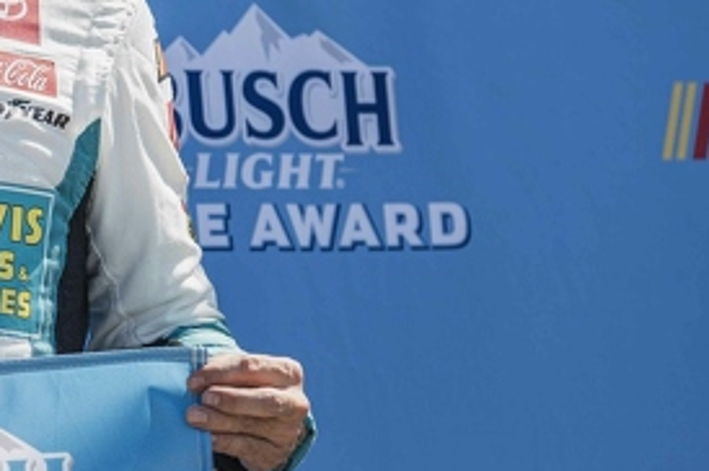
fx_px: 7967
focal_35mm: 405
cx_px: -88
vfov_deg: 3.4
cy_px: 141
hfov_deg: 5.1
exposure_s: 1/1600
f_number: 2.8
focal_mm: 140
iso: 100
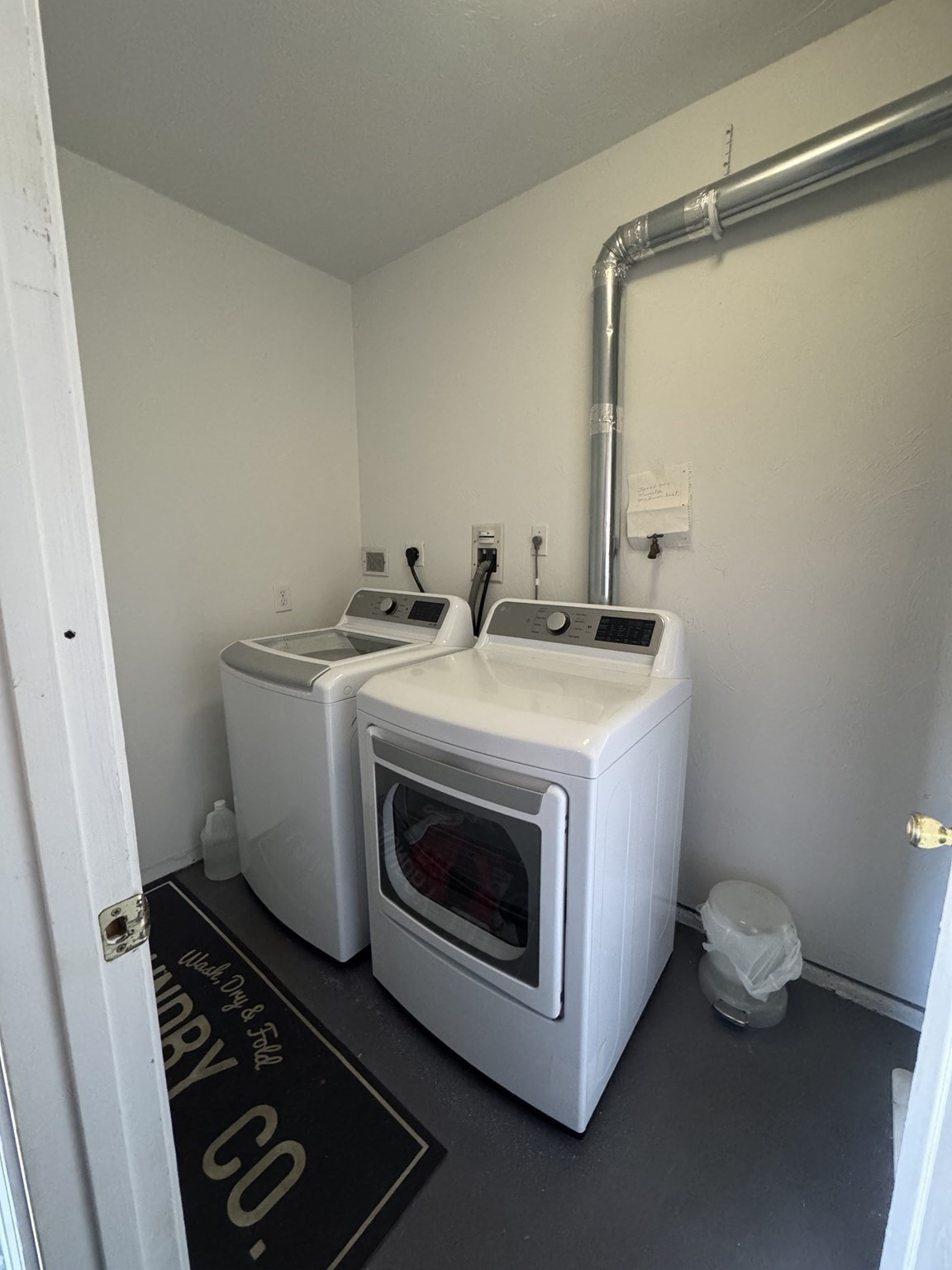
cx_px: 476
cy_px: 635
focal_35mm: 14
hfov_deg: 85.7
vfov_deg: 102.1
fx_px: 513
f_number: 2.2
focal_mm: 2.22
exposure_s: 1/60
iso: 800
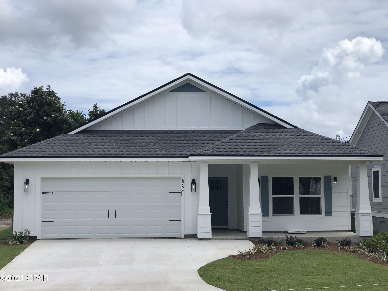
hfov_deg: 33.8
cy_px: 146
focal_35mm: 57
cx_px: 194
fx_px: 639
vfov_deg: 25.7
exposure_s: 1/1499
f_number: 2.8
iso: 20
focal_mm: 6.6
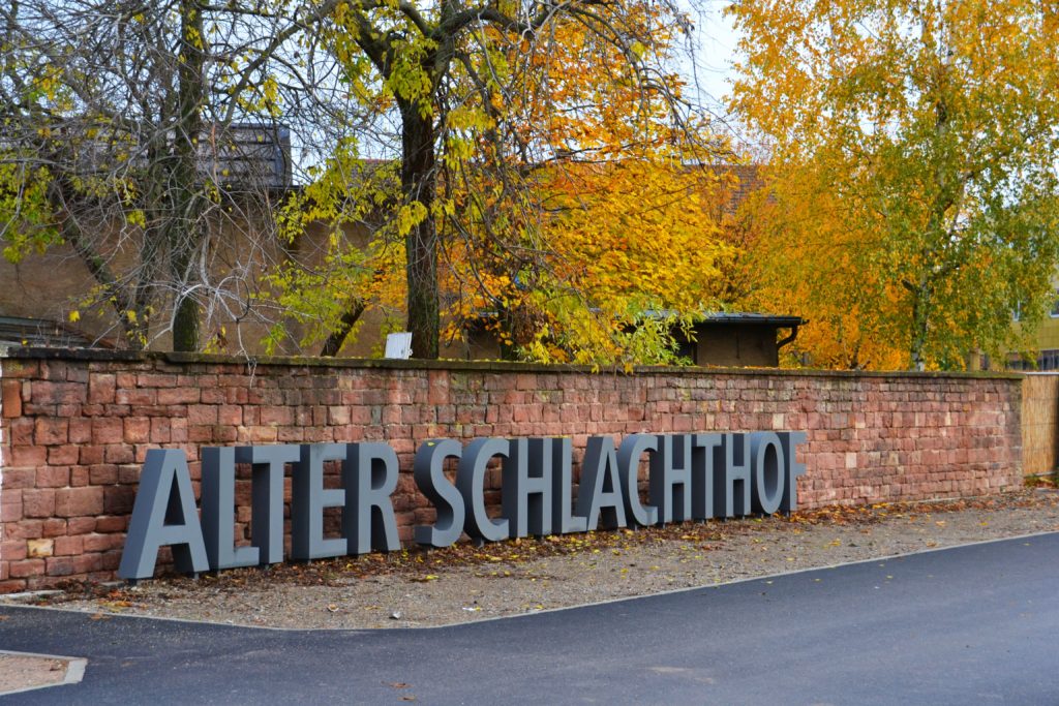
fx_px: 2030
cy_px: 353
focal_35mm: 69
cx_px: 530
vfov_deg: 19.7
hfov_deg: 29.2
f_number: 5.6
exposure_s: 1/125
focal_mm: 46
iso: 180
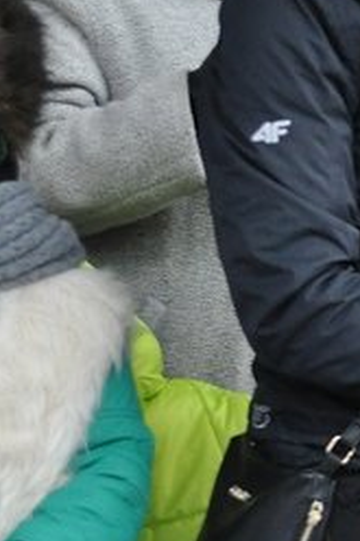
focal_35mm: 130
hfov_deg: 9.8
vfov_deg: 15.6
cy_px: 480
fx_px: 1953
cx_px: 707
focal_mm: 22
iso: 1000
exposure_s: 1/640
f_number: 3.8
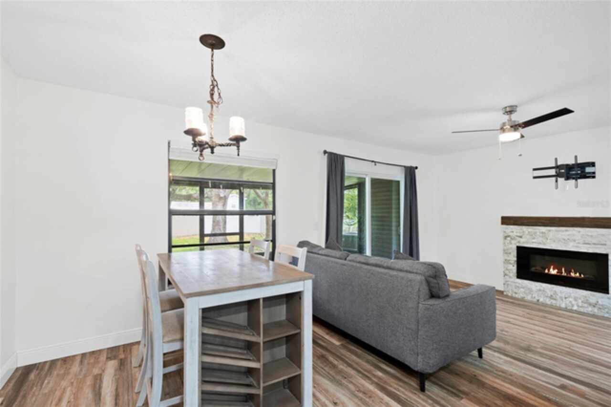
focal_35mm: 16
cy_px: 204
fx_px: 271
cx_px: 306
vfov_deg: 73.7
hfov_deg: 96.8
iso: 250
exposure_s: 1.6
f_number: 8
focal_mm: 16
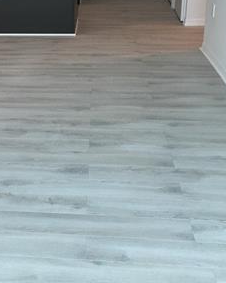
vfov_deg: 30.9
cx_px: 27
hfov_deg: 24.7
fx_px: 502
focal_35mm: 60
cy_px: 71
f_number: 2.2
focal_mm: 4.15
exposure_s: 1/30
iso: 40
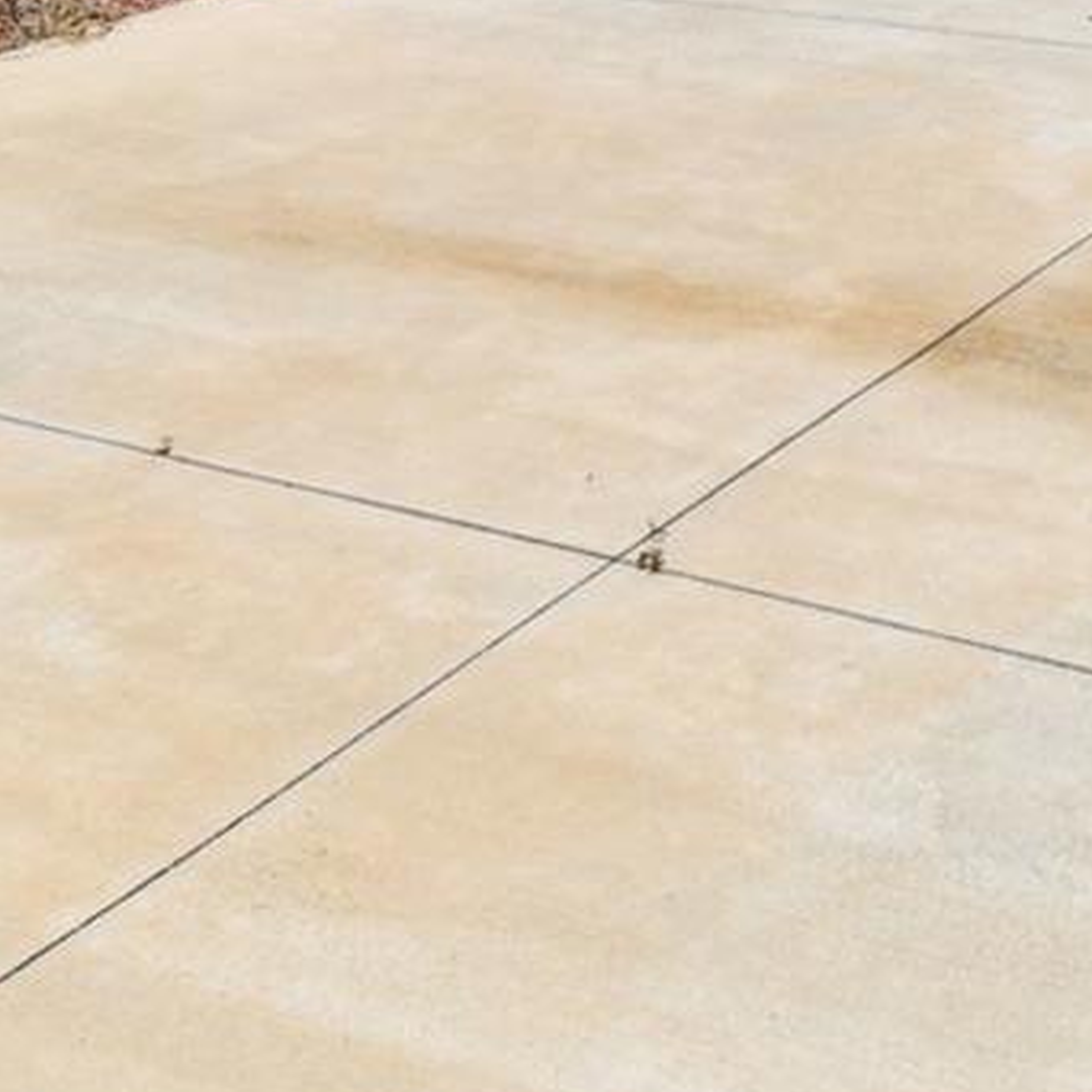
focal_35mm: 60
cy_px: -591
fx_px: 2141
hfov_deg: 26.2
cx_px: 1227
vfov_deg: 22.7
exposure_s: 1/320
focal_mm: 10
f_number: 7.1
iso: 100
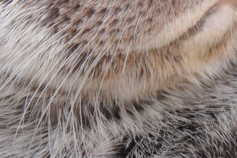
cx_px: 117
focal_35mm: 654
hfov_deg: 3.2
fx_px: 4305
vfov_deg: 2.1
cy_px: -43
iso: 200
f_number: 4.6
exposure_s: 1/125
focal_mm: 34.8
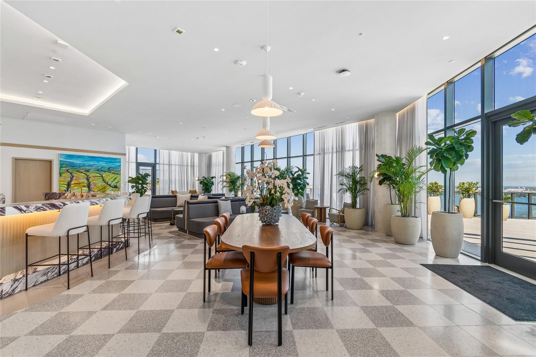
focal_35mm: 15
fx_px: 223
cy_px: 178
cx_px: 268
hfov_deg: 100.4
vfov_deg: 77.3
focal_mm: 10
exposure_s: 1/25
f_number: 7.1
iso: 100
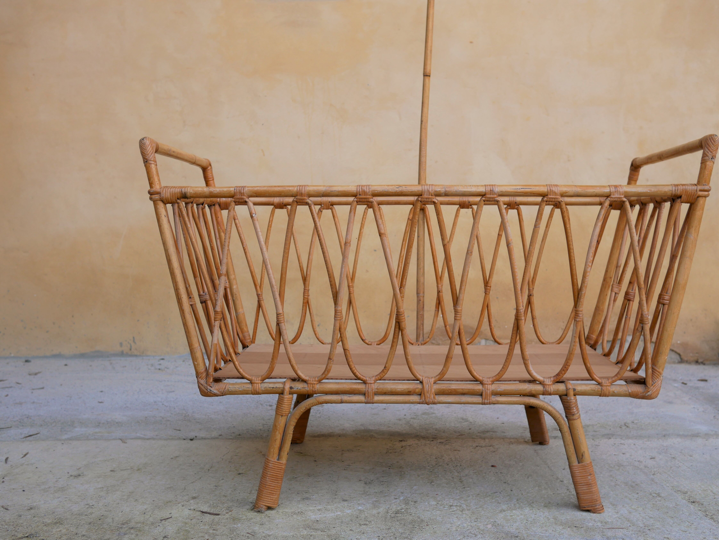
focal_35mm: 40
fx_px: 831
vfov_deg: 36.0
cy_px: 270
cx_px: 360
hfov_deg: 46.8
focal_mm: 20
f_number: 3.2
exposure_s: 1/320
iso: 200
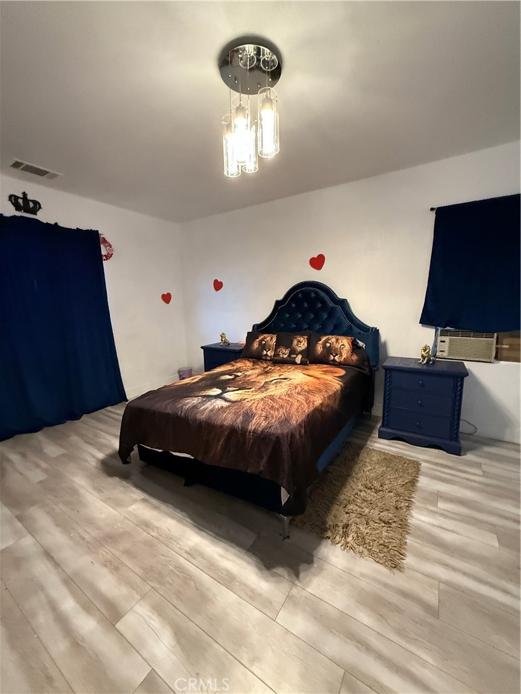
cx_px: 260
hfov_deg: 85.7
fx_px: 281
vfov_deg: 102.1
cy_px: 347
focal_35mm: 14
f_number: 2.2
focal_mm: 2.22
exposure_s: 1/60
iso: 1000
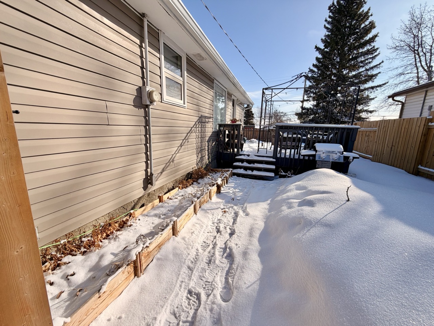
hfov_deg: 102.1
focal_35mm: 14
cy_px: 163
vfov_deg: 85.7
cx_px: 217
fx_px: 176
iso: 20
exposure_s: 1/1105
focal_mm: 2.22
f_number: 2.2
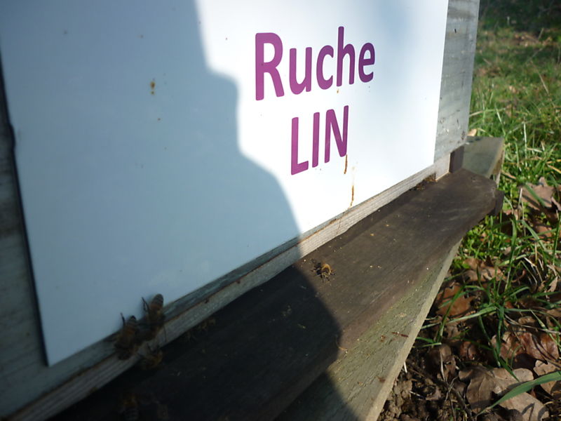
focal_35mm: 33
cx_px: 280
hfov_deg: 55.4
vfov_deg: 42.9
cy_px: 210
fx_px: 535
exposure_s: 1/640
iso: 80
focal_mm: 5.5
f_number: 2.8
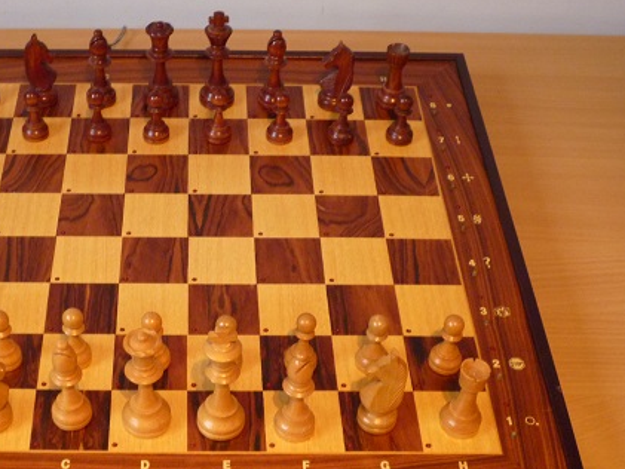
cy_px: 278
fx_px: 1210
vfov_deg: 21.9
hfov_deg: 28.7
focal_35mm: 67
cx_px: 190
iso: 400
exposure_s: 1/8
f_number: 4.3
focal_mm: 8.3
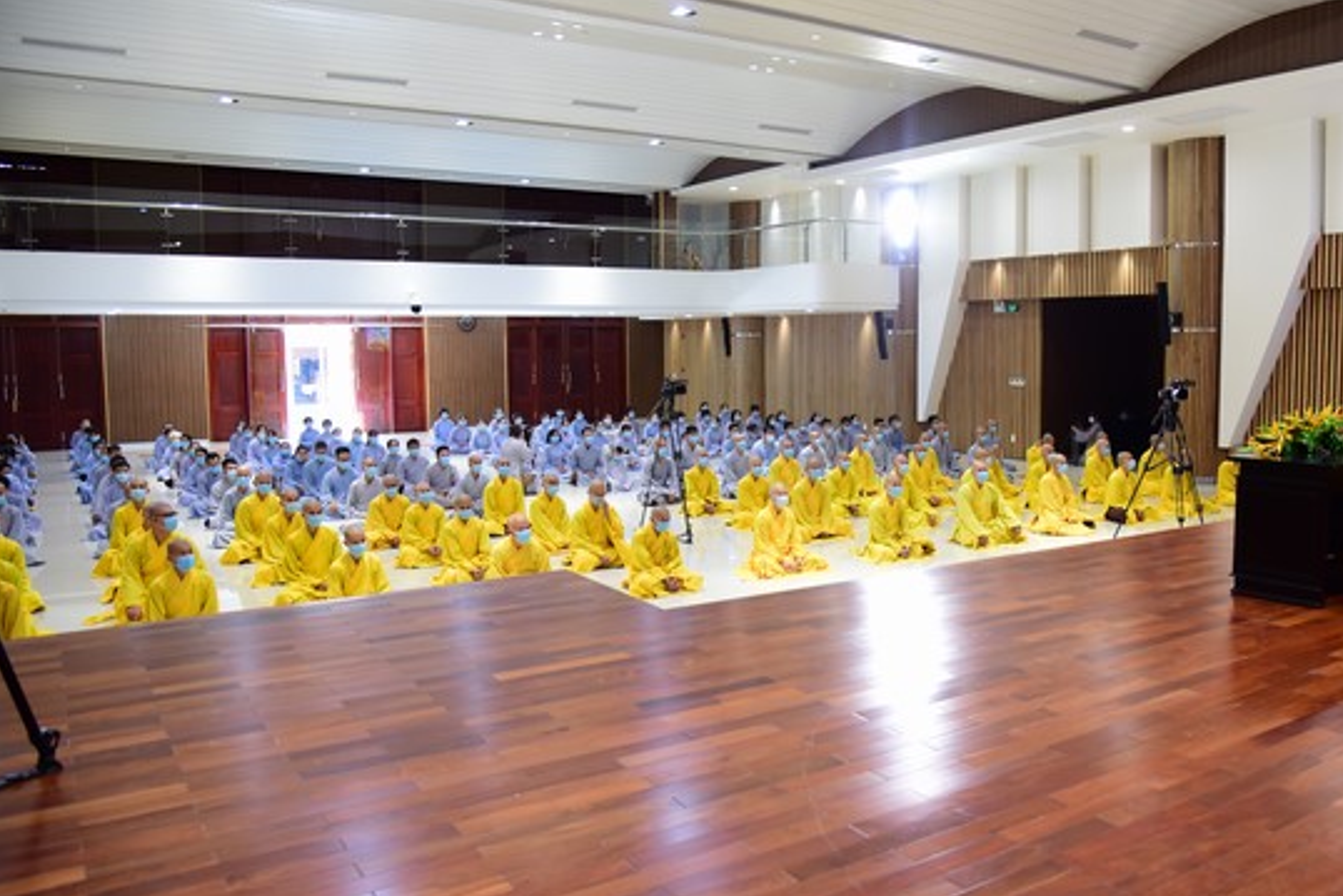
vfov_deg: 45.0
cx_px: 801
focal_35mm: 29
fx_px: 1082
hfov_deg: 63.1
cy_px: 414
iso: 800
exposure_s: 1/60
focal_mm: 24
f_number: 4
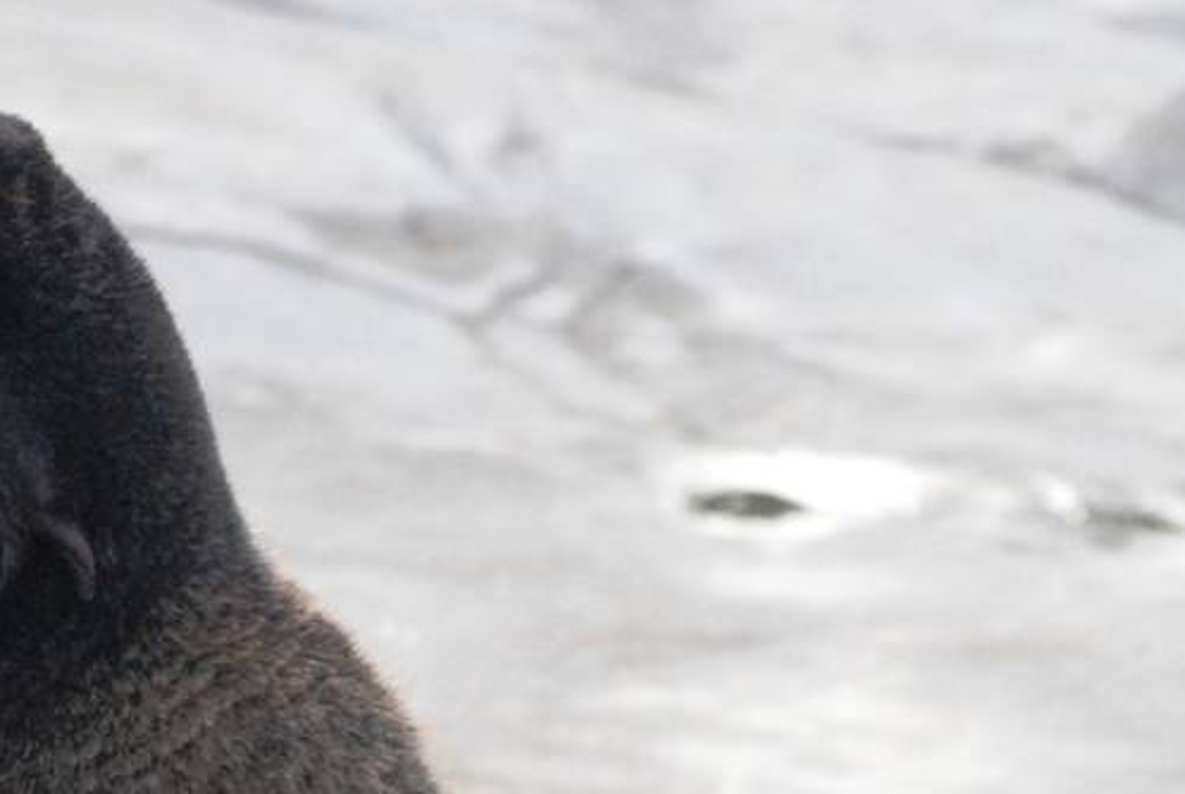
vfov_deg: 1.5
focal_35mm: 942
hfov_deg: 2.2
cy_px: 1136
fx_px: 31040
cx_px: 684
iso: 1600
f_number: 5
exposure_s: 1/800
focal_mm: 195
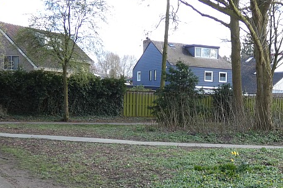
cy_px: 153
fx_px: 503
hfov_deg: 30.8
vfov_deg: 21.0
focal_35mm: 64
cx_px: 216
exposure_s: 1/100
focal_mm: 6.2
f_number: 3.4
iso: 80
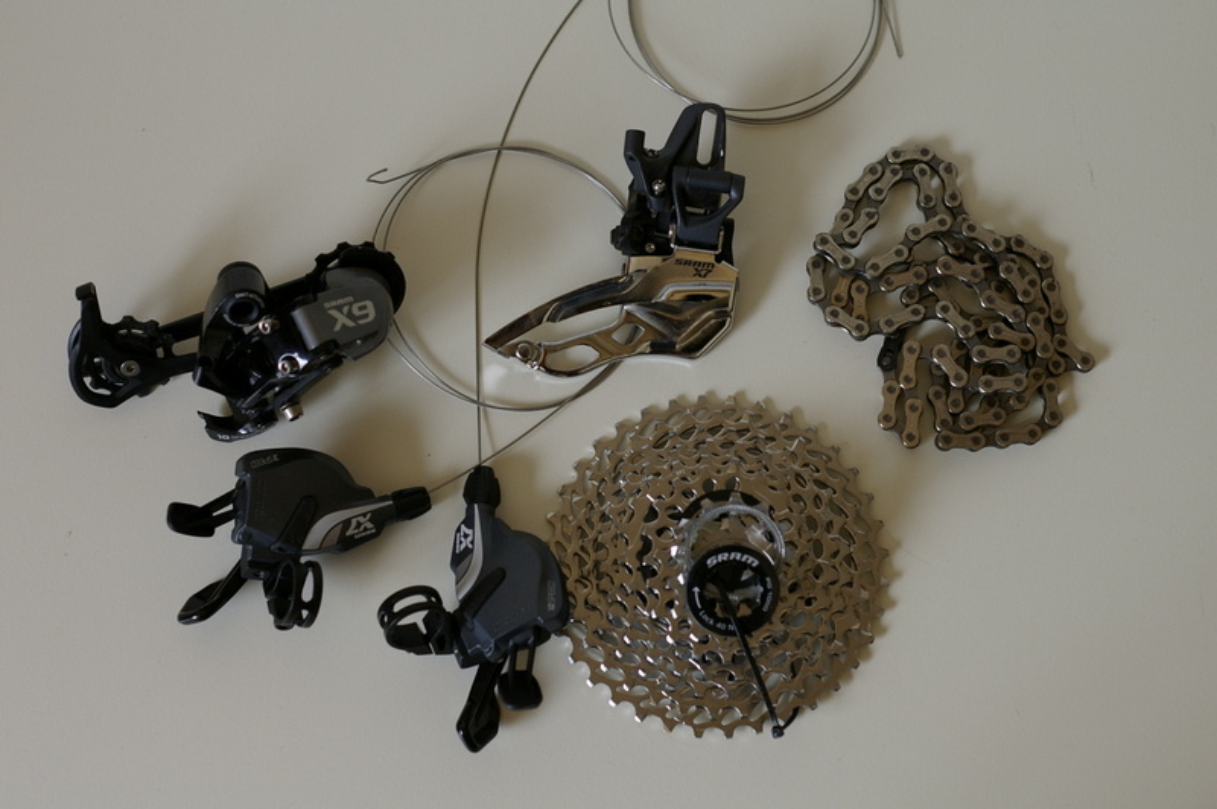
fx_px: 2533
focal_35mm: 75
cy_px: 404
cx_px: 608
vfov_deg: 18.2
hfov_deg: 27.0
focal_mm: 50
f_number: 3.5
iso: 200
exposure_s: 1/180
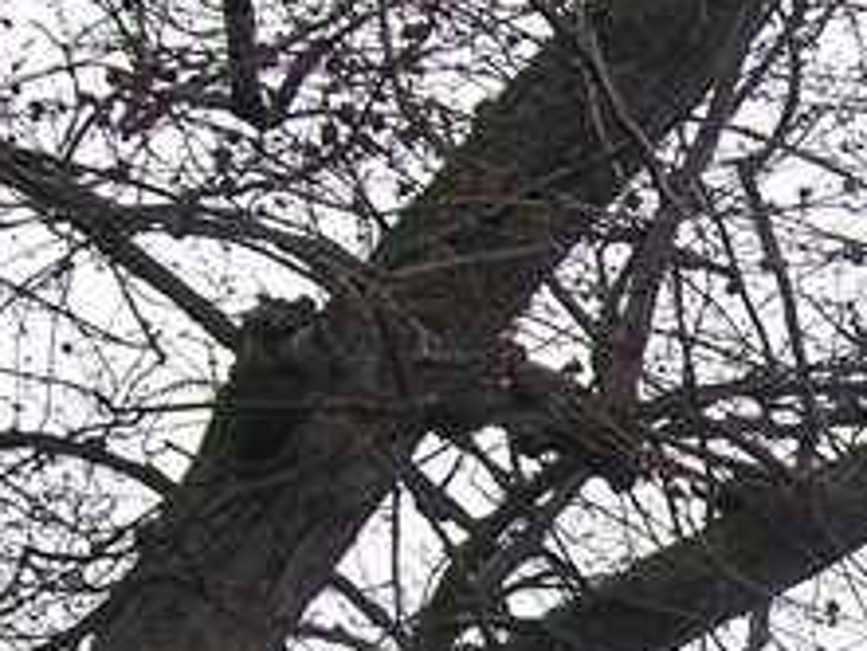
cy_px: 1208
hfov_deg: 15.2
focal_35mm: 111
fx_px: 2782
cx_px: 1585
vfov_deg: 12.2
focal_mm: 6.1
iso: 50
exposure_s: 1/90
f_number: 3.6
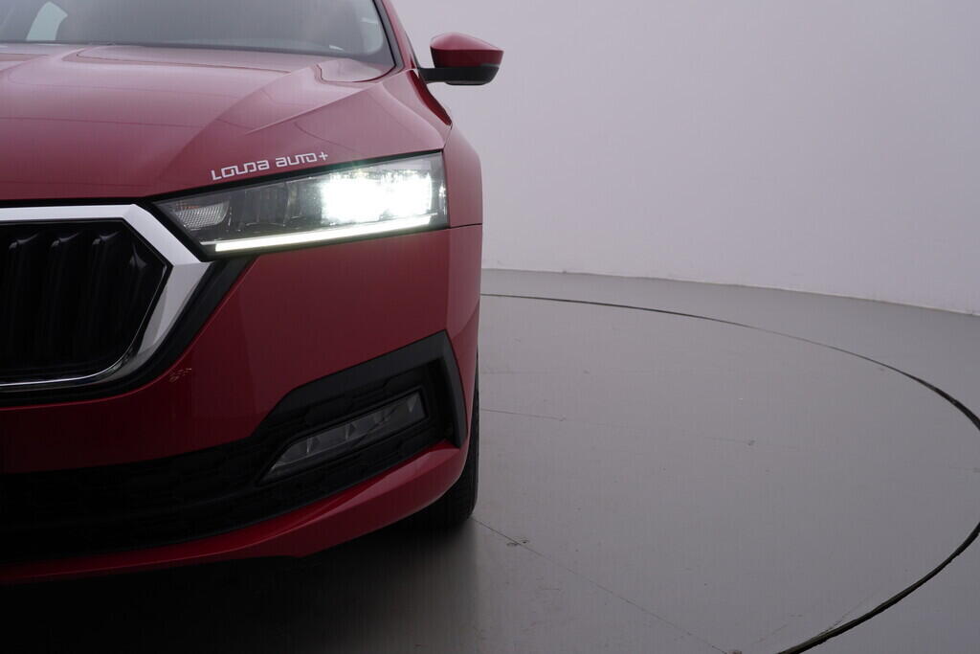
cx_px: 490
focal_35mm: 36
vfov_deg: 36.9
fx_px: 980
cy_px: 327
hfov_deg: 53.1
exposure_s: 1/125
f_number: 5
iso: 125
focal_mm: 24
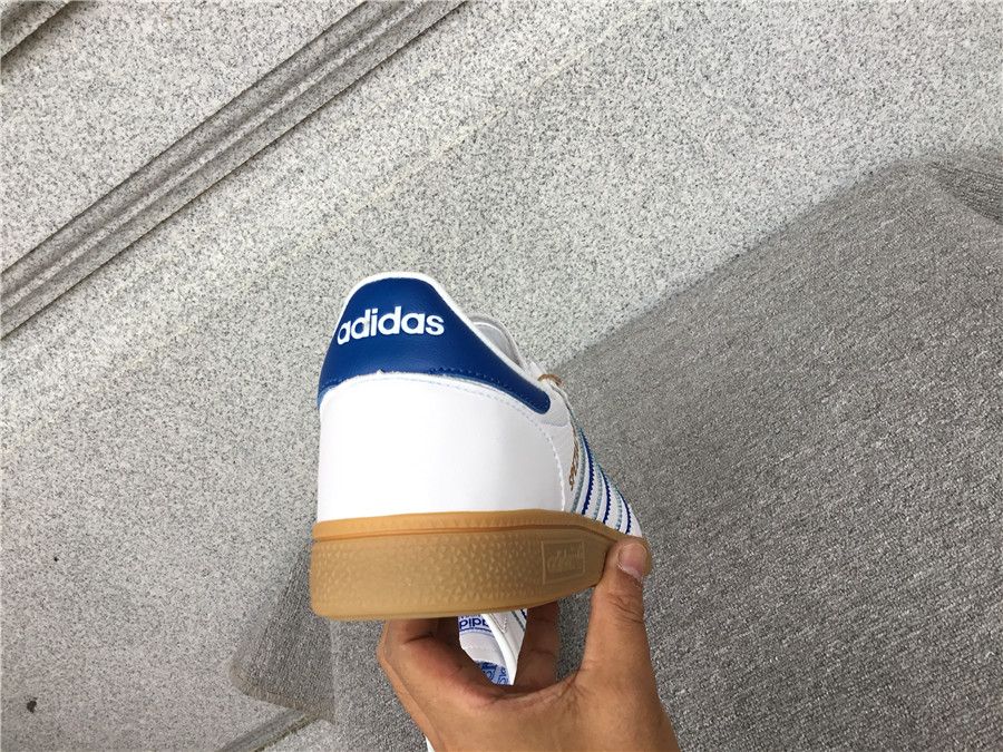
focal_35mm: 31
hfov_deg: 58.4
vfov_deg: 45.4
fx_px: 898
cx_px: 502
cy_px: 376
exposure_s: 1/110
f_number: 2.4
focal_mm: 3.3
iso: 25
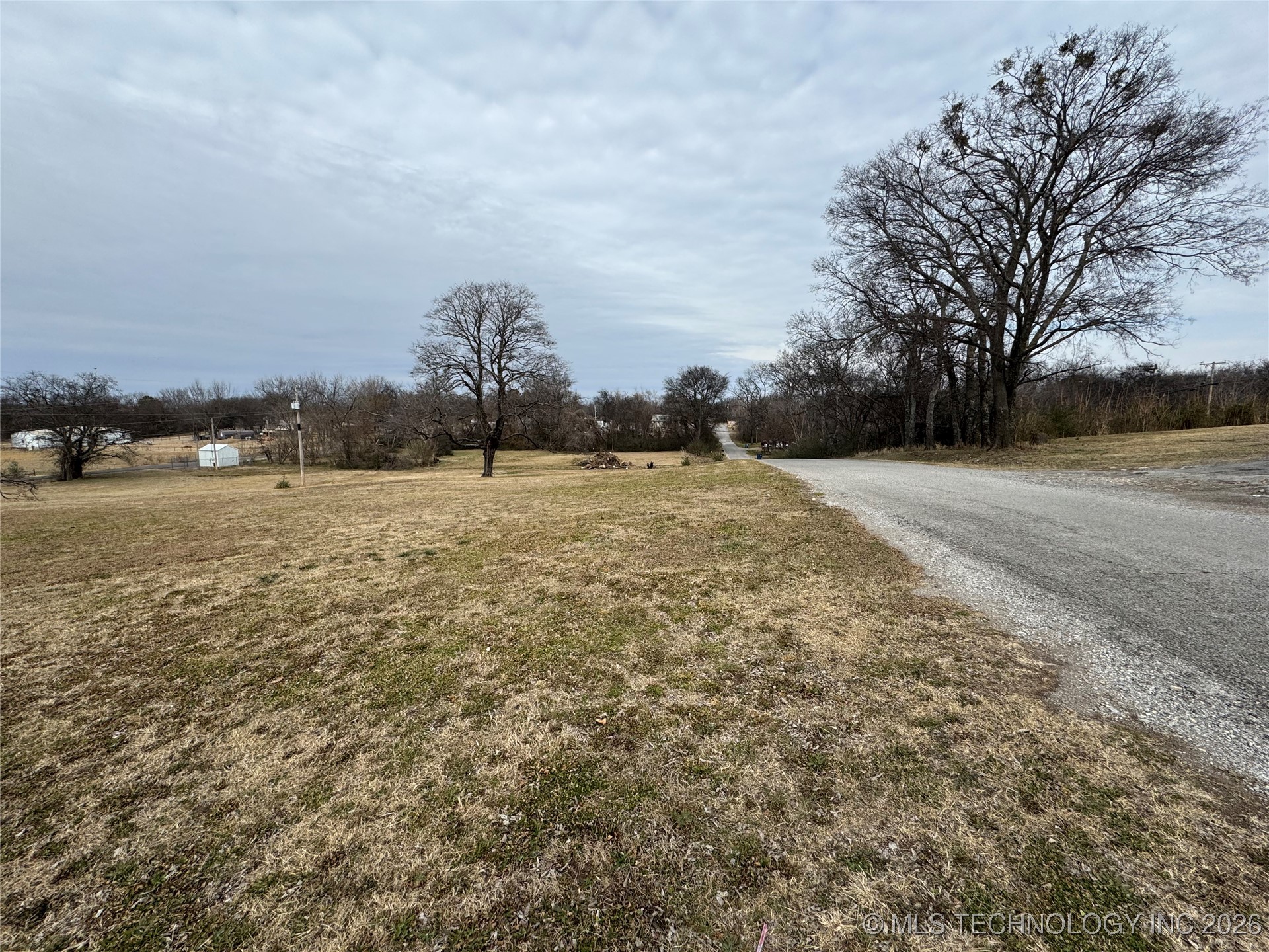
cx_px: 634
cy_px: 476
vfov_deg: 85.7
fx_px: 513
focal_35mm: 14
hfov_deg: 102.1
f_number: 2.2
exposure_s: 1/1506
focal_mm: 2.22
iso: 40
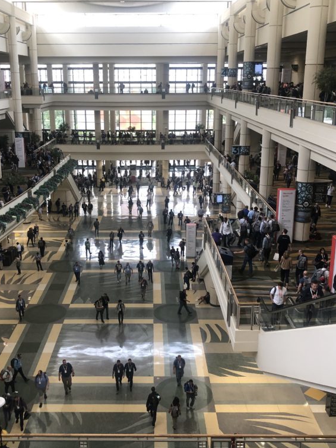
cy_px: 223
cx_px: 143
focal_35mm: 38
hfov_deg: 37.6
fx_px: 492
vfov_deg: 49.0
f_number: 1.8
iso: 32
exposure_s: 1/30
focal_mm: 4
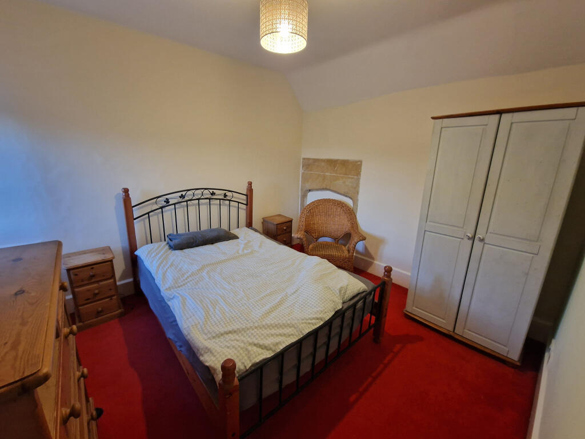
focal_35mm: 13
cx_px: 292
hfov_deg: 106.2
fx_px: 220
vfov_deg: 89.9
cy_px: 220
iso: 500
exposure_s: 1/33
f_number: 2.2
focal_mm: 2.2
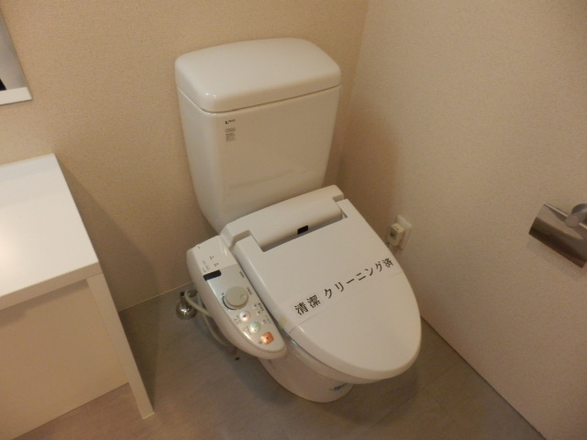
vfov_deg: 56.8
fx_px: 407
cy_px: 220
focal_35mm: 24
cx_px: 294
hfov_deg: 71.6
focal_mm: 4.2
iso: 500
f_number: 3
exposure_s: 1/30
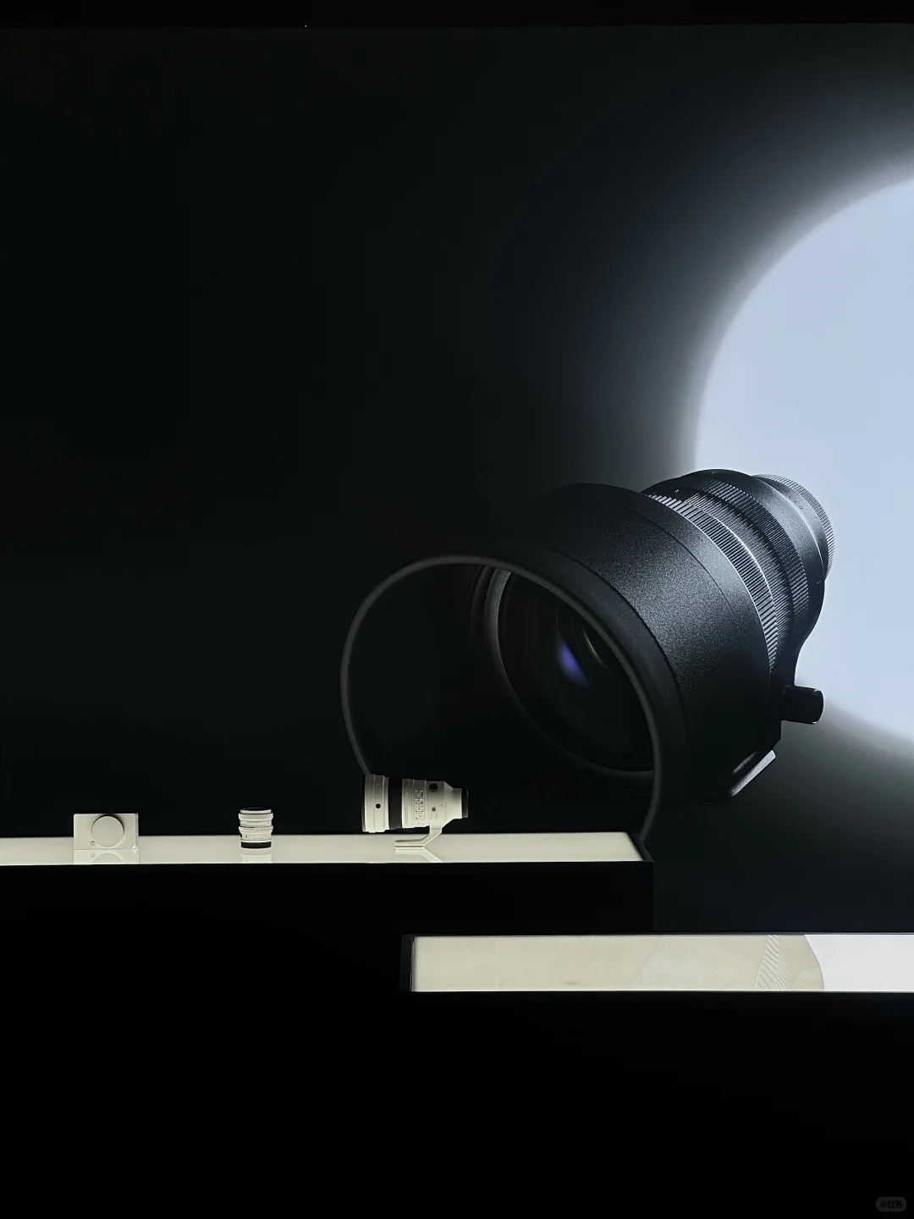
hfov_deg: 19.1
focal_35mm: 77
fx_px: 2711
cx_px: 457
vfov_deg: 25.3
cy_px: 610
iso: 50
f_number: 2.8
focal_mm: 9
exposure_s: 1/100
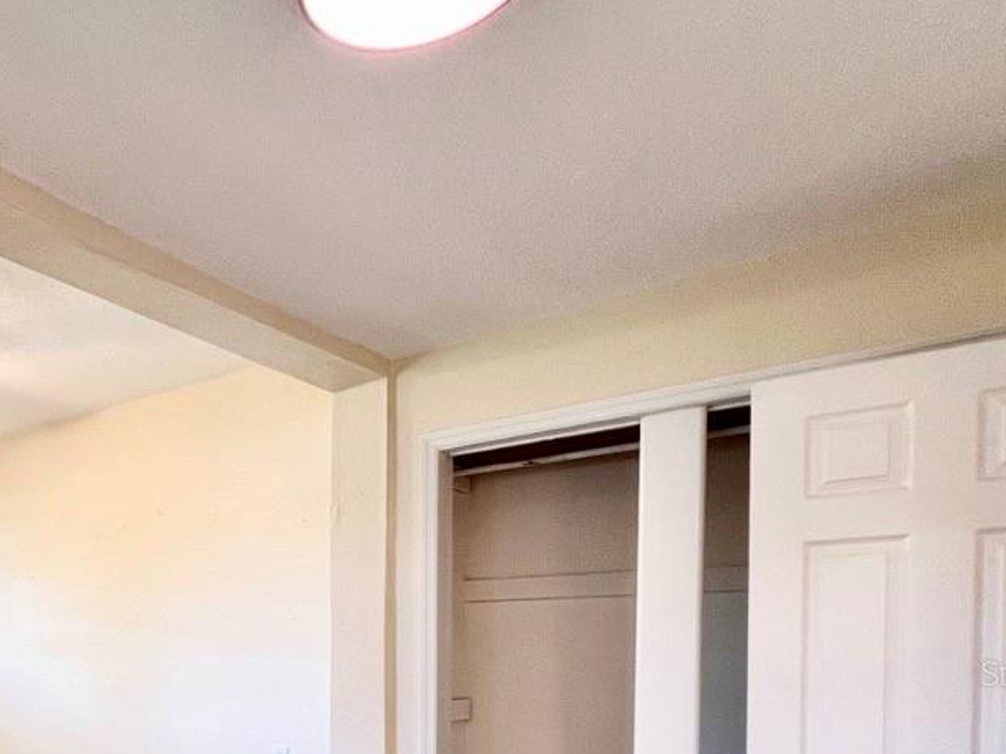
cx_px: 90
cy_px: 672
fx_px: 785
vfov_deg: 46.6
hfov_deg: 56.0
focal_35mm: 27
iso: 160
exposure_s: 1/99
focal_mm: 1.57
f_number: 1.8
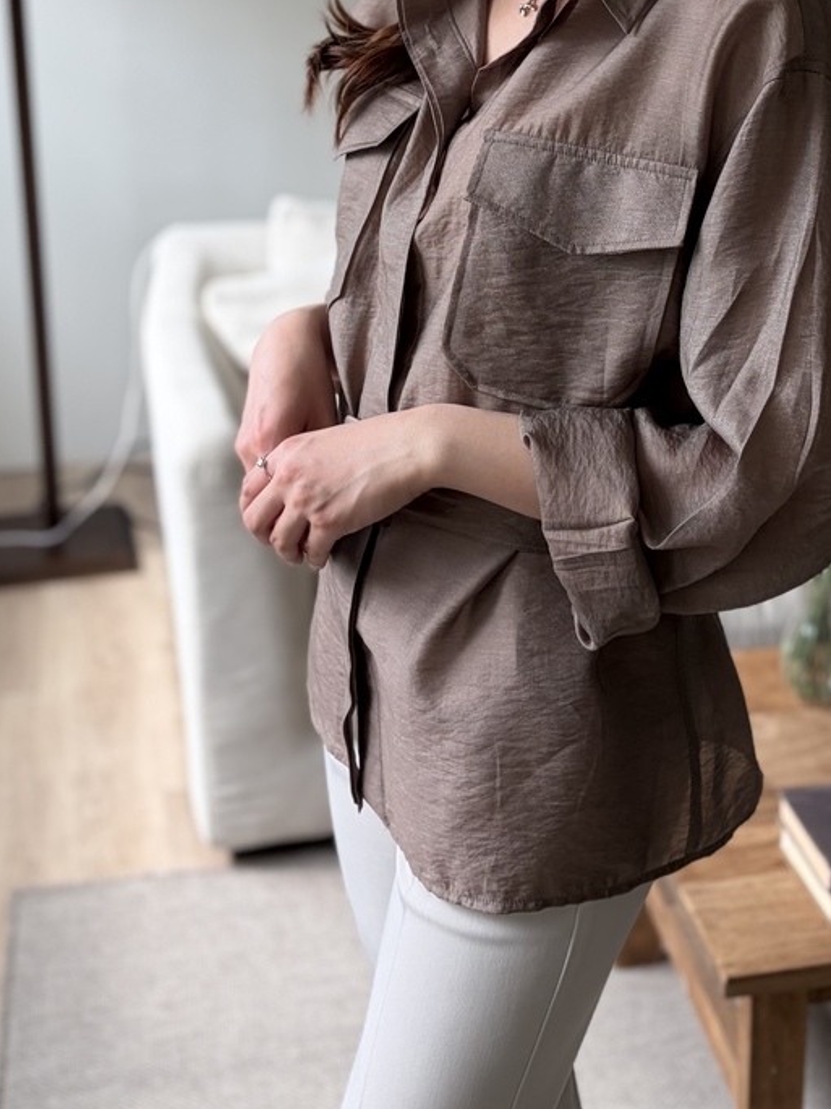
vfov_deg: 48.9
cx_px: 518
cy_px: 598
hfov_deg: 37.5
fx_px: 1216
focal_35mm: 38
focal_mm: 5.96
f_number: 1.6
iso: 32
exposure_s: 1/164
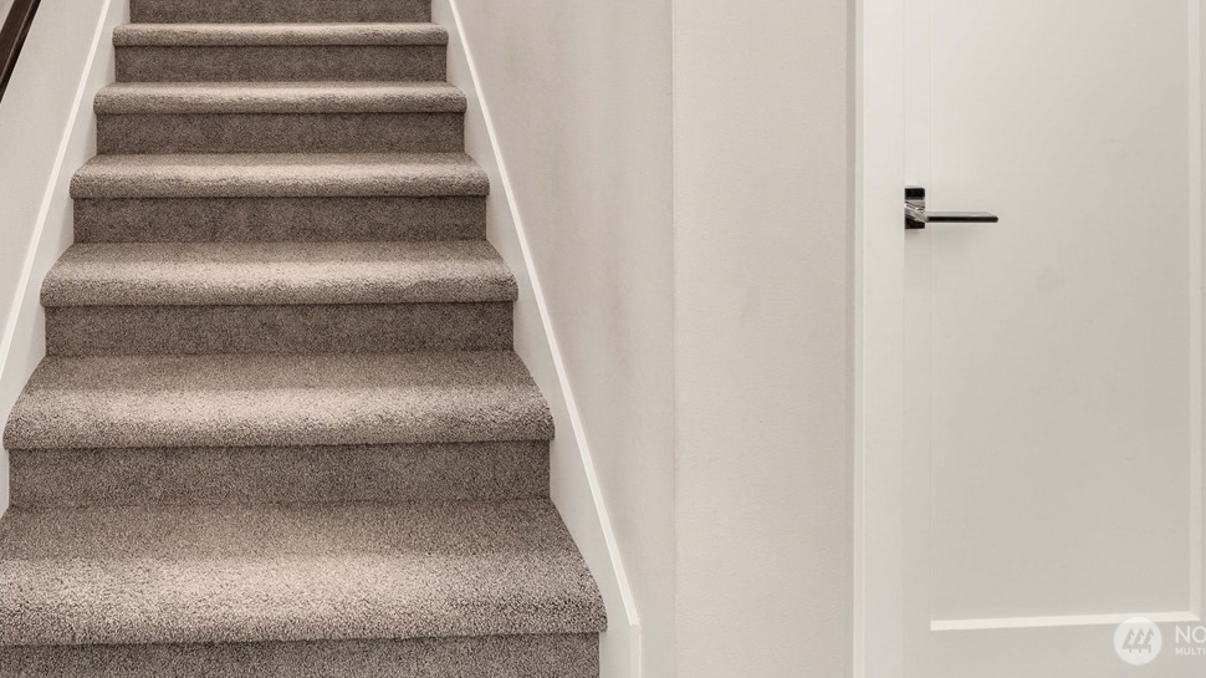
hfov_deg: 75.4
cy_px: -4
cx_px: 303
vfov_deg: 43.8
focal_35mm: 22
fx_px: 703
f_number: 6.7
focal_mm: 12
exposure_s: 1/30
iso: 800
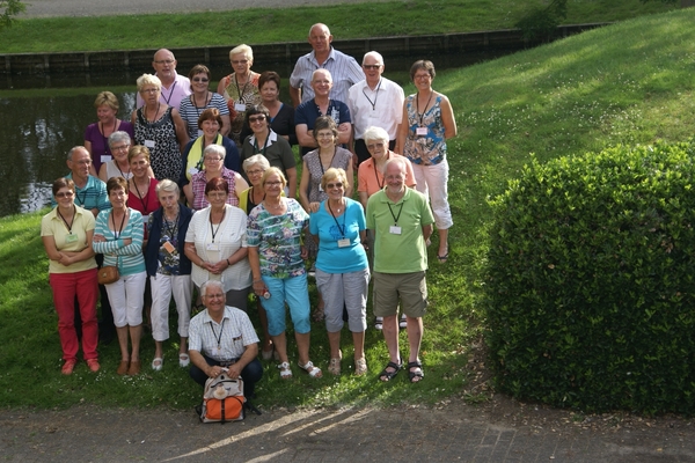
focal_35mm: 90
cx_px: 348
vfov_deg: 15.2
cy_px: 232
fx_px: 1737
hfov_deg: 22.6
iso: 100
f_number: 7.1
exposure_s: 1/160
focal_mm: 60
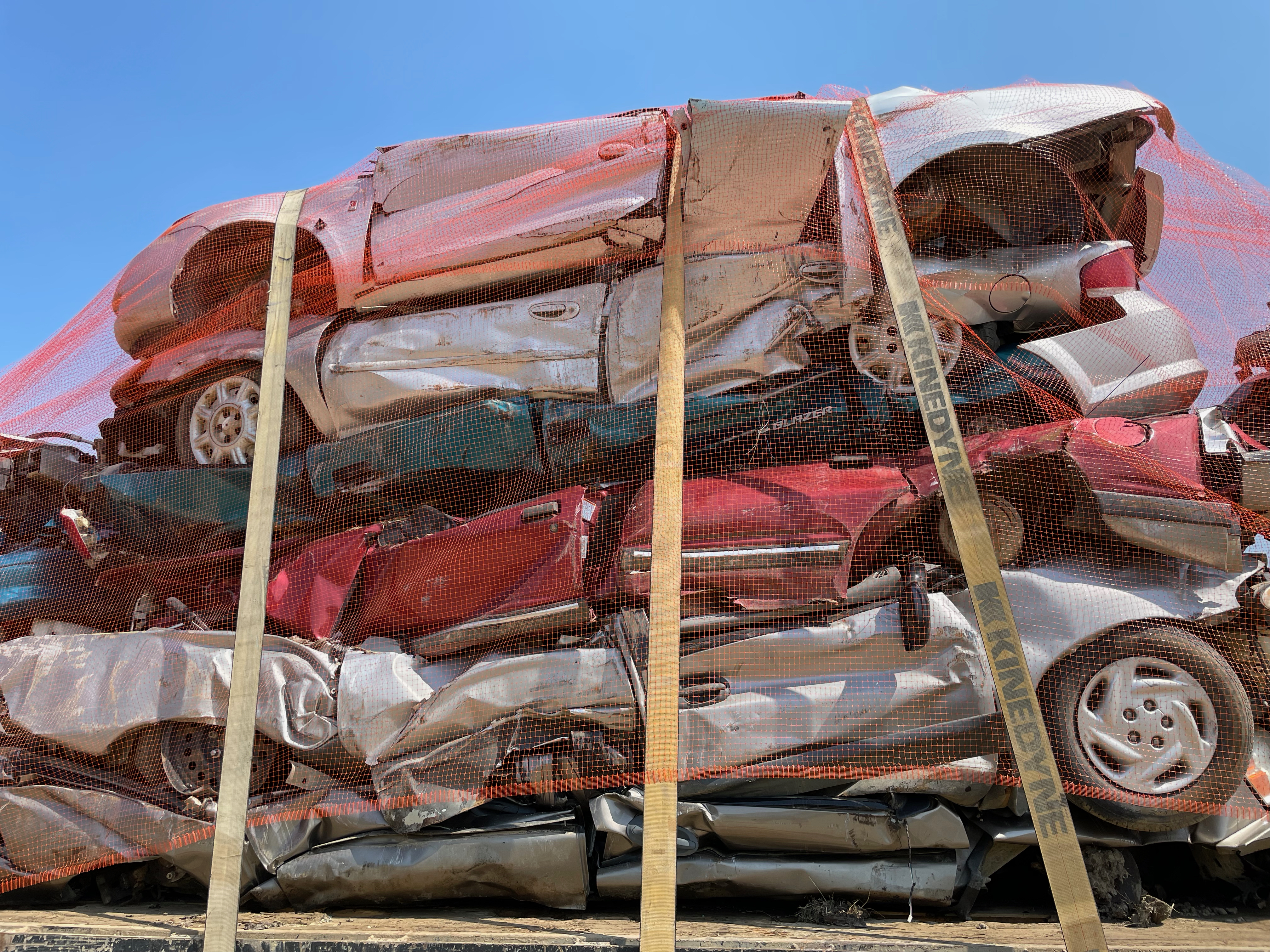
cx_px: 635
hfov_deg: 67.3
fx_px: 954
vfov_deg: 53.1
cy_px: 476
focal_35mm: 26
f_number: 1.6
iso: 32
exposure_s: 1/1855
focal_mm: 4.2
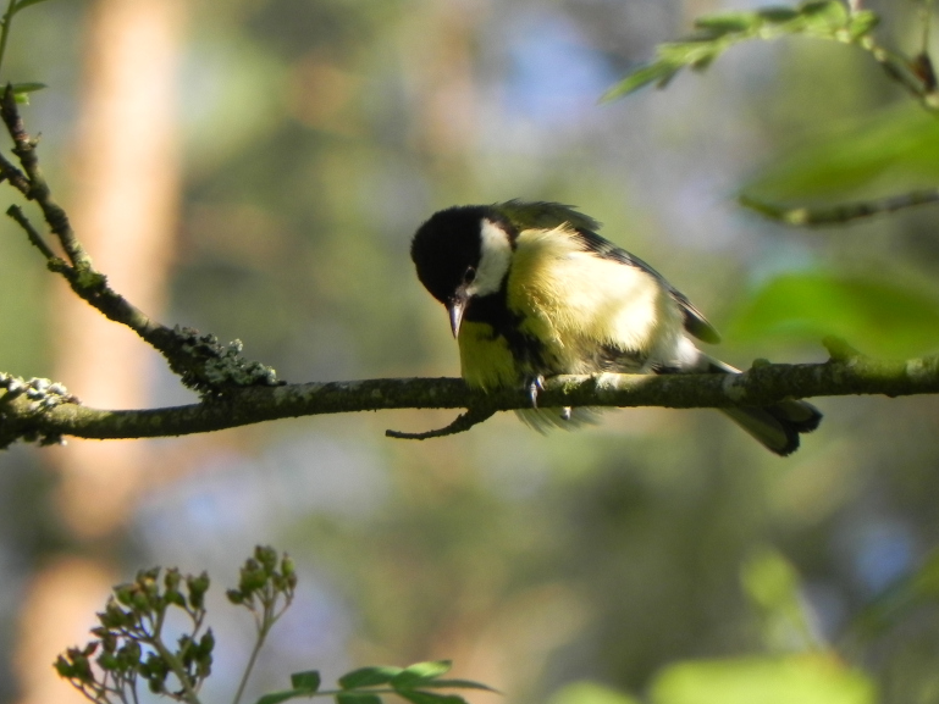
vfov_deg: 1.6
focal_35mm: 903
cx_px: 380
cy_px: 273
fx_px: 24499
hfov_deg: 2.2
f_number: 5
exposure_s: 1/198
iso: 160
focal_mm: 120
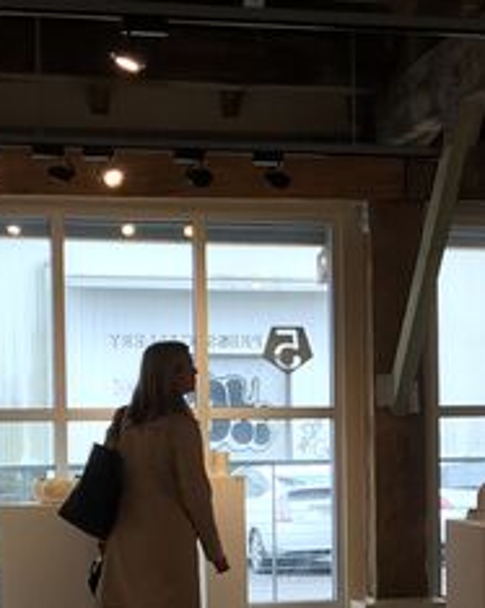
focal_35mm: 121
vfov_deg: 15.8
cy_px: 475
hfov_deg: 12.3
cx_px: 677
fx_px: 2172
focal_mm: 4.15
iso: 50
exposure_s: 1/120
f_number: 2.2
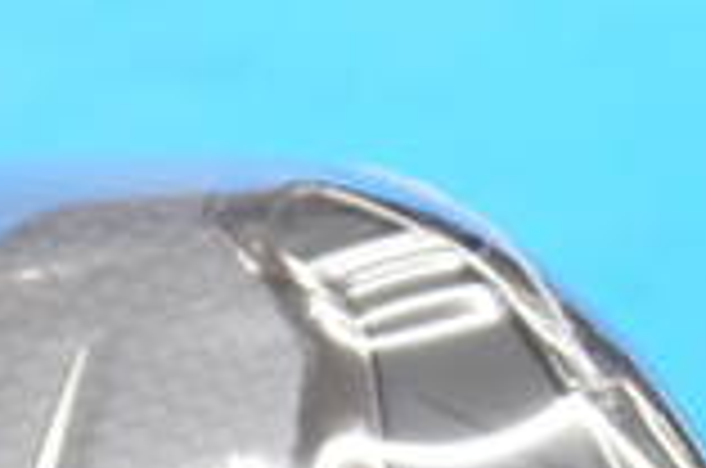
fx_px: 6987
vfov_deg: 3.8
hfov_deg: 5.8
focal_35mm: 357
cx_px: 58
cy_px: 968
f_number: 5.6
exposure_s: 1/80
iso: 800
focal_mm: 42
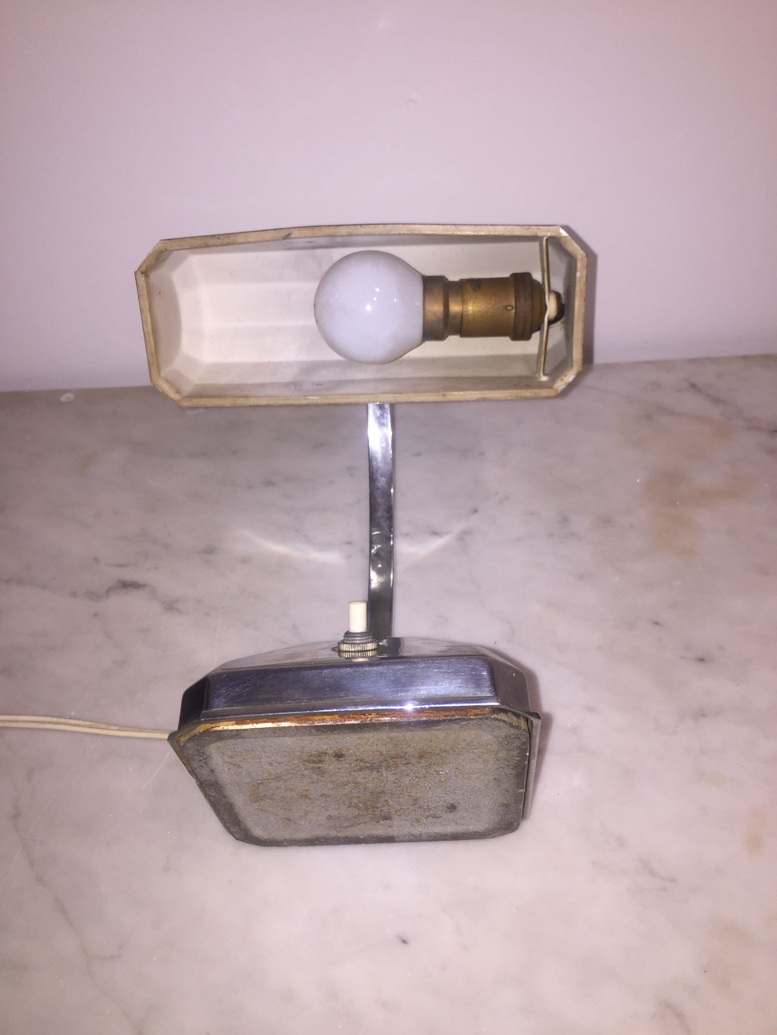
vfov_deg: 61.7
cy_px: 518
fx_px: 868
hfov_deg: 48.2
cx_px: 388
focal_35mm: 29
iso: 32
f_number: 2.2
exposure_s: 1/47
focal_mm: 4.15
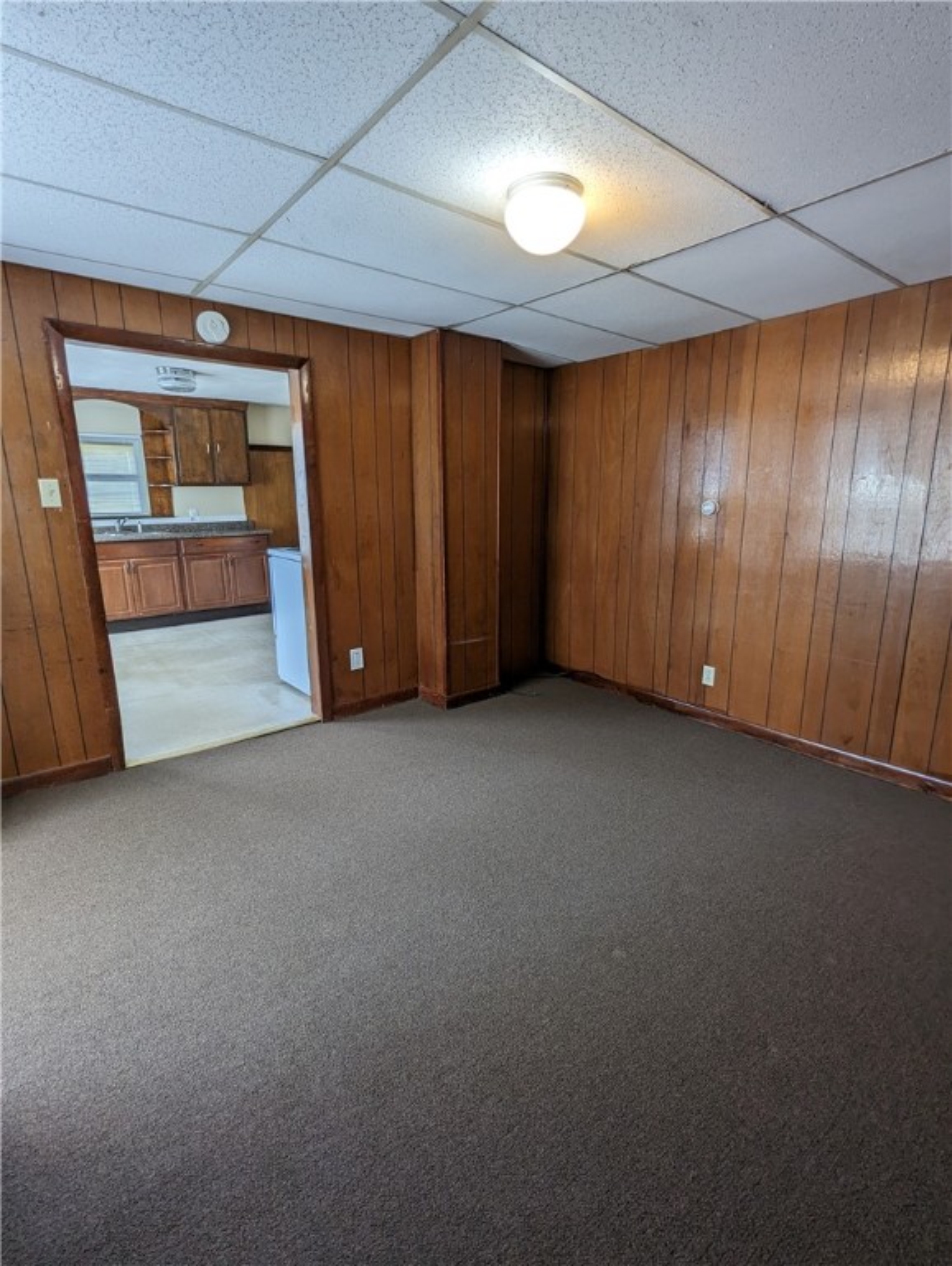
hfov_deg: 78.2
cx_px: 476
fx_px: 585
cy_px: 633
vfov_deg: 94.4
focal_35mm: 16
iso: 63
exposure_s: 1/60
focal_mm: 2.35
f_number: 2.2
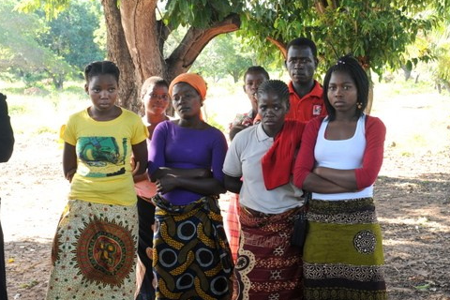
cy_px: 105
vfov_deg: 19.4
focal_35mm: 70
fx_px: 875
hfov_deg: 28.8
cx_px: 264
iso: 640
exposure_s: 1/80
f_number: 9
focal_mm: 42
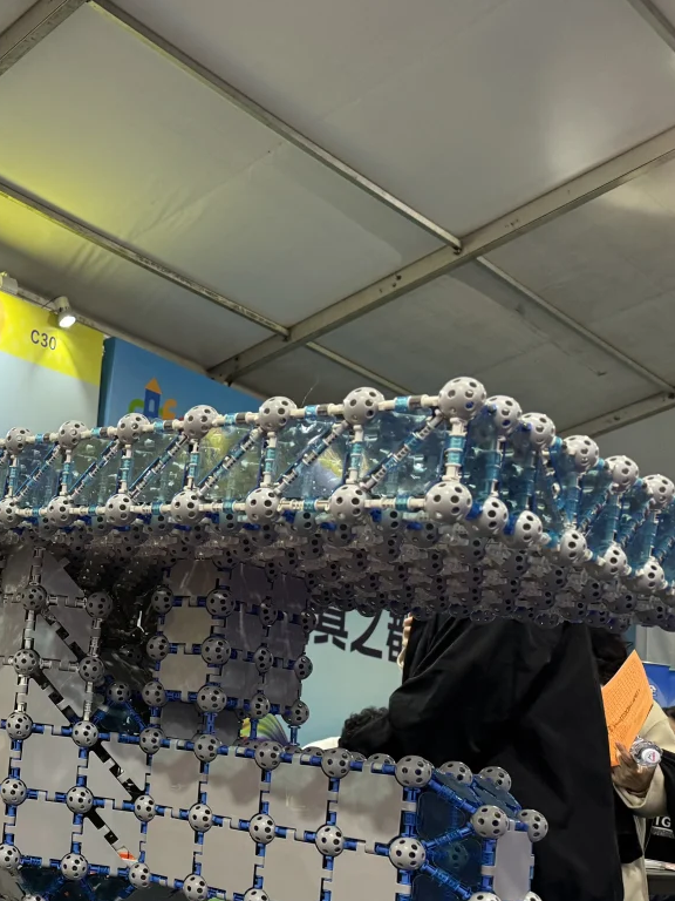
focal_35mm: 45
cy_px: 612
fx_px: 1170
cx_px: -156
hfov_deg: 27.8
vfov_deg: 41.4
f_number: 1.78
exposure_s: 1/100
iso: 200
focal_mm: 6.76
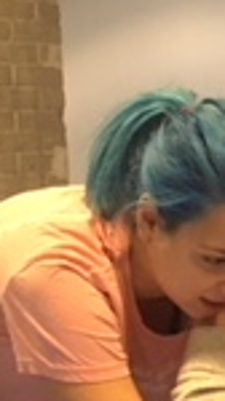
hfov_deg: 8.9
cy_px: 273
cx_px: 198
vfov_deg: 15.9
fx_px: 1437
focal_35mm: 135
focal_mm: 4.15
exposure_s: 1/17
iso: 200
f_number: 2.2
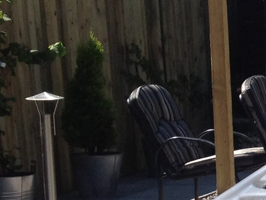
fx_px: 1406
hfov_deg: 9.9
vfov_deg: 8.1
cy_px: 137
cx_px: 549
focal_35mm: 183
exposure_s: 1/1175
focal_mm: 4.28
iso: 64
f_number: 2.4
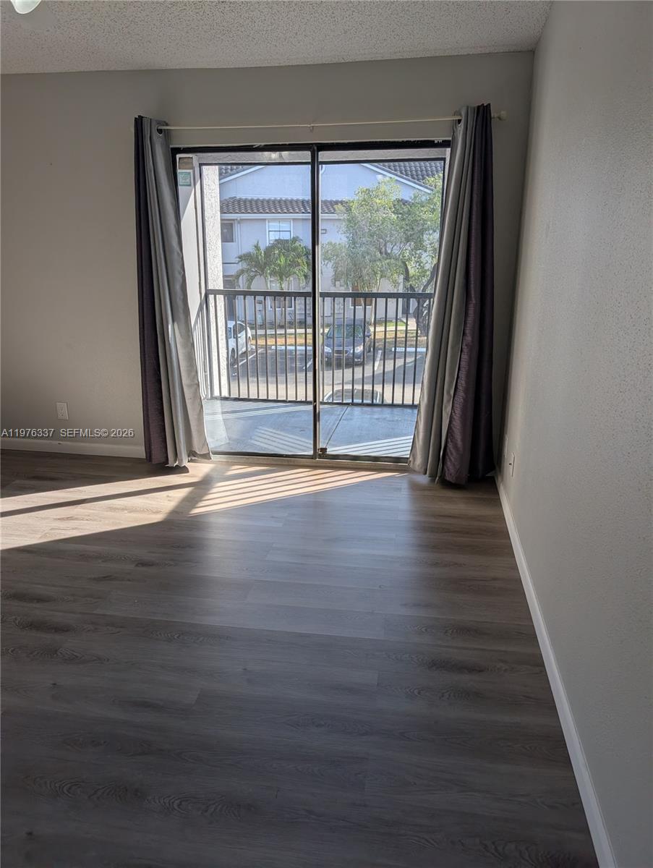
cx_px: 326
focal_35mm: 24
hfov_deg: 56.9
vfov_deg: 71.5
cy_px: 434
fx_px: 602
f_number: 1.68
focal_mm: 6.9
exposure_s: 1/1912
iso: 23
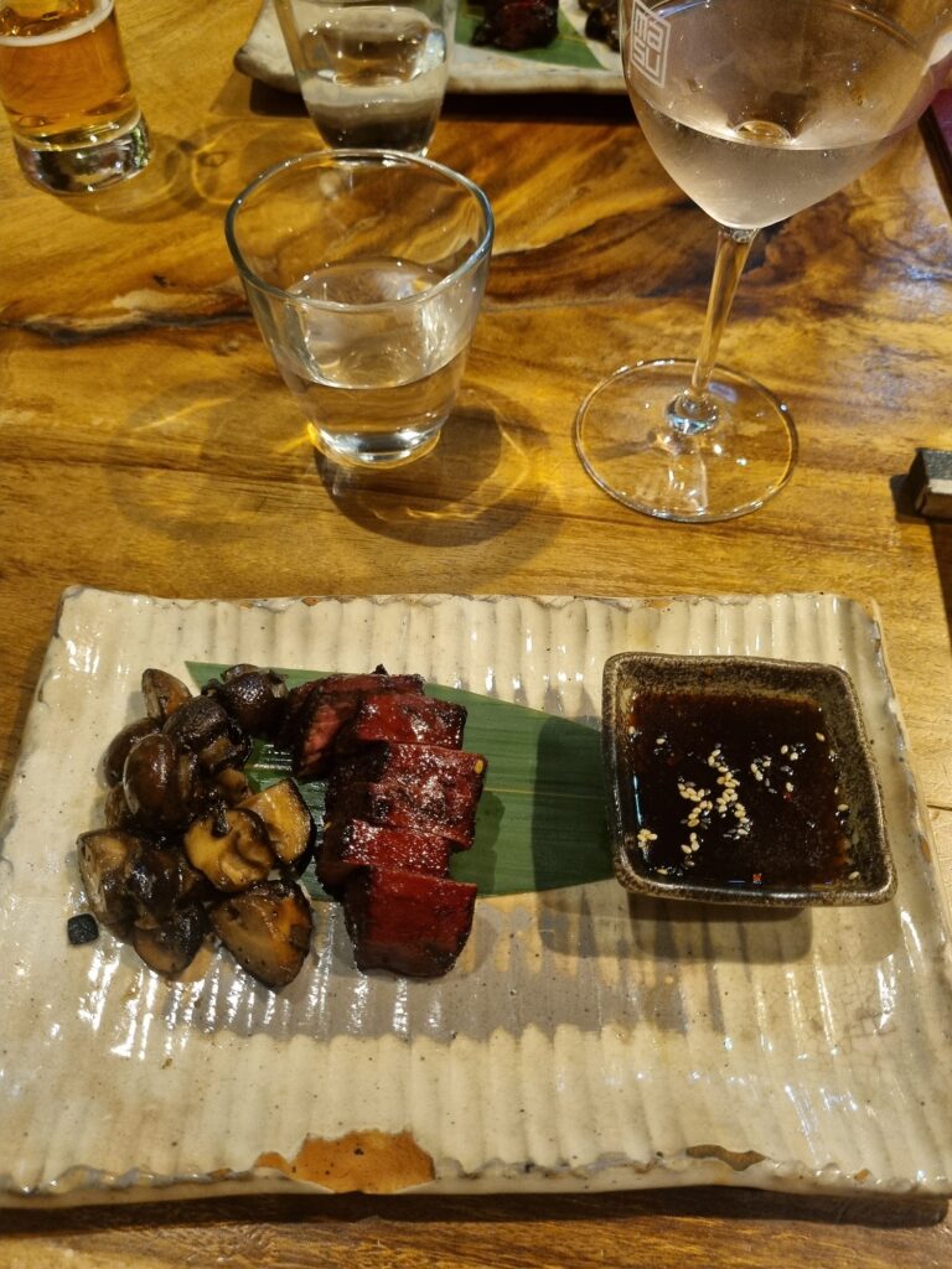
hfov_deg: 53.1
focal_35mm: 26
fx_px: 953
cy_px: 634
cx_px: 476
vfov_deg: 67.3
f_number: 1.8
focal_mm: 5.4
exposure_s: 1/28
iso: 500
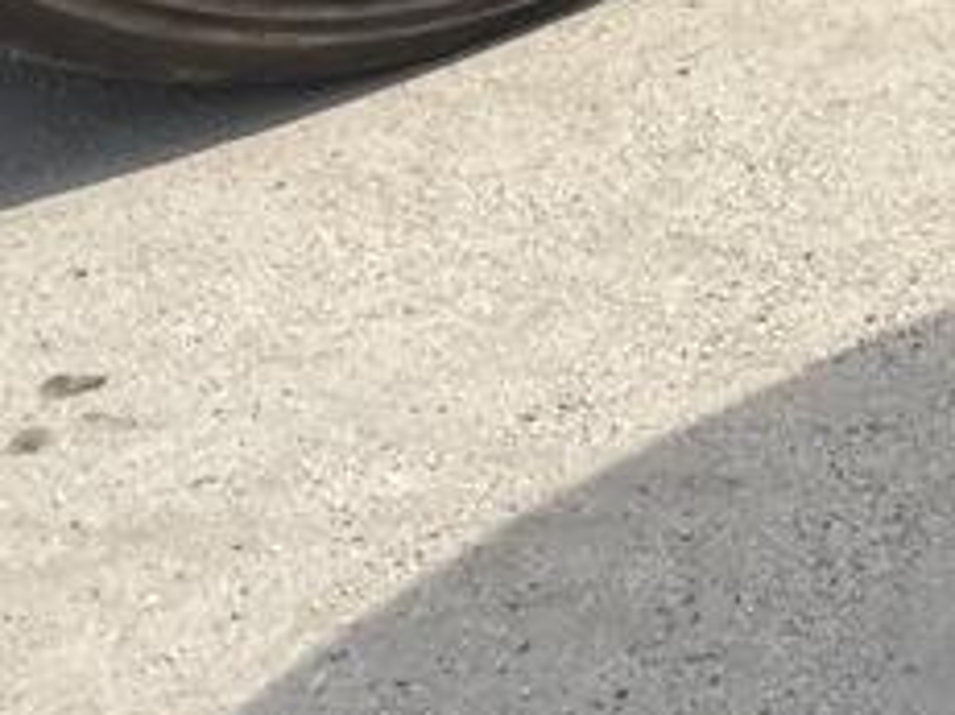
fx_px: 3750
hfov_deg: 12.5
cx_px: 2003
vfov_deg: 10.4
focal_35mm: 136
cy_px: -457
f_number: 1.6
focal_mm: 4.2
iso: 32
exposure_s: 1/2020
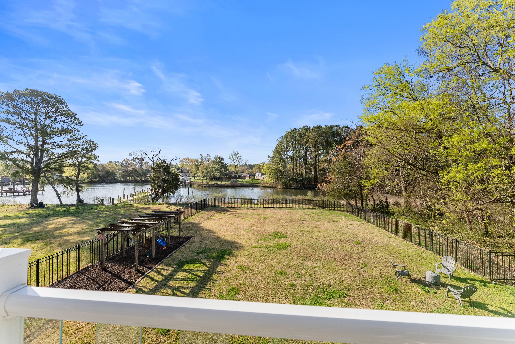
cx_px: 258
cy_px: 172
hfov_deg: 104.2
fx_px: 200
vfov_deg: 81.3
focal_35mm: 14
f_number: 9
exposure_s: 1/250
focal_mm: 14
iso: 100
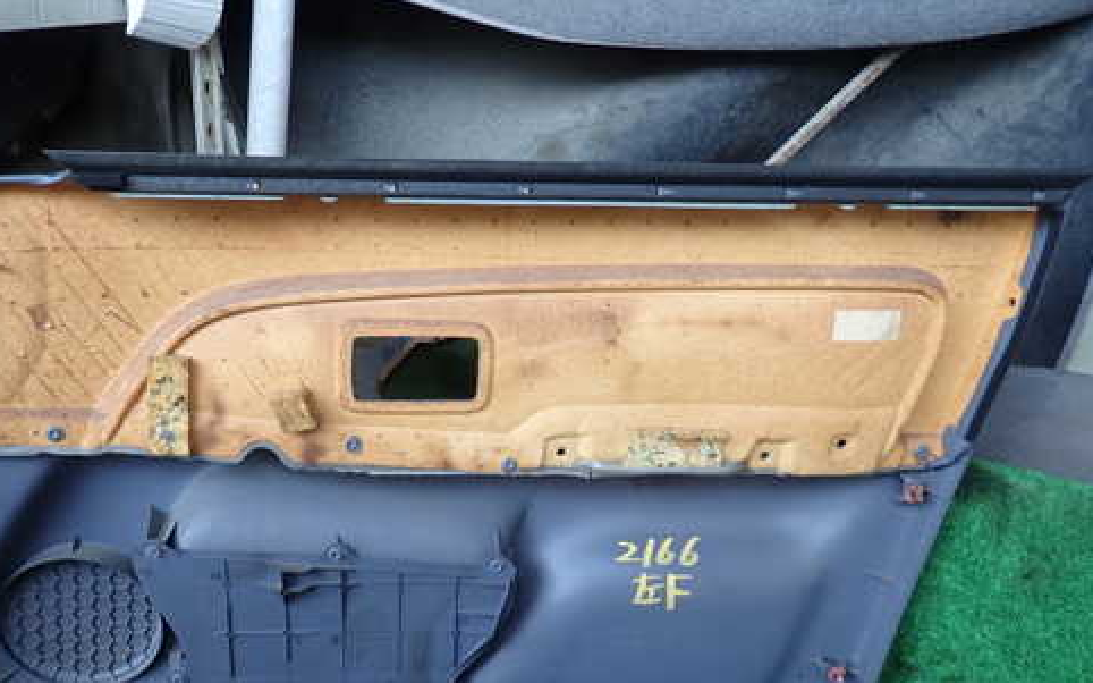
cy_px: 397
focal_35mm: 33
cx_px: 474
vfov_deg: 38.2
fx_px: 983
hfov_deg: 58.0
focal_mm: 4.5
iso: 125
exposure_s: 1/60
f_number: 2
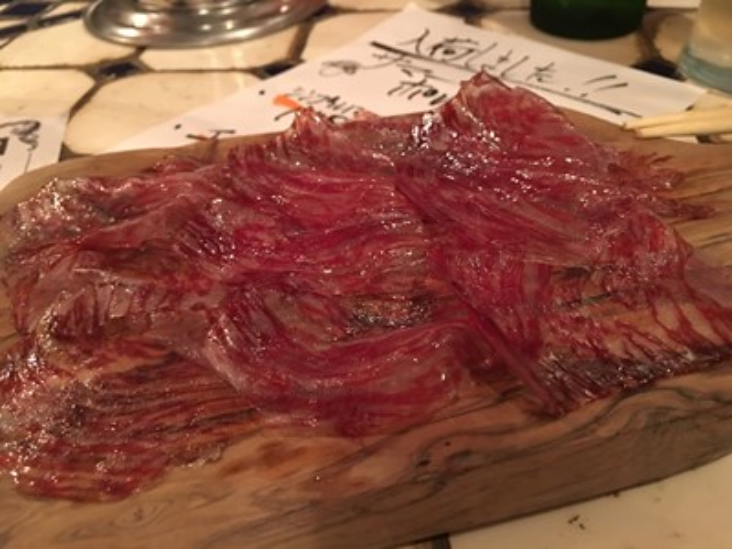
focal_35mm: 29
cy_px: 274
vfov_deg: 48.2
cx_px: 366
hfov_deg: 61.7
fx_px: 613
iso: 125
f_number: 2.2
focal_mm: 4.15
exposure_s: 1/4
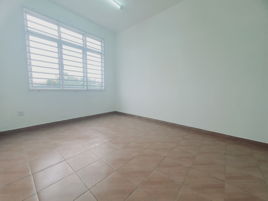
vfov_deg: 89.9
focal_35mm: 13
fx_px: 101
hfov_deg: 106.2
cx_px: 134
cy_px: 100
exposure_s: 1/100
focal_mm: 1.8
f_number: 2.2
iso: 50
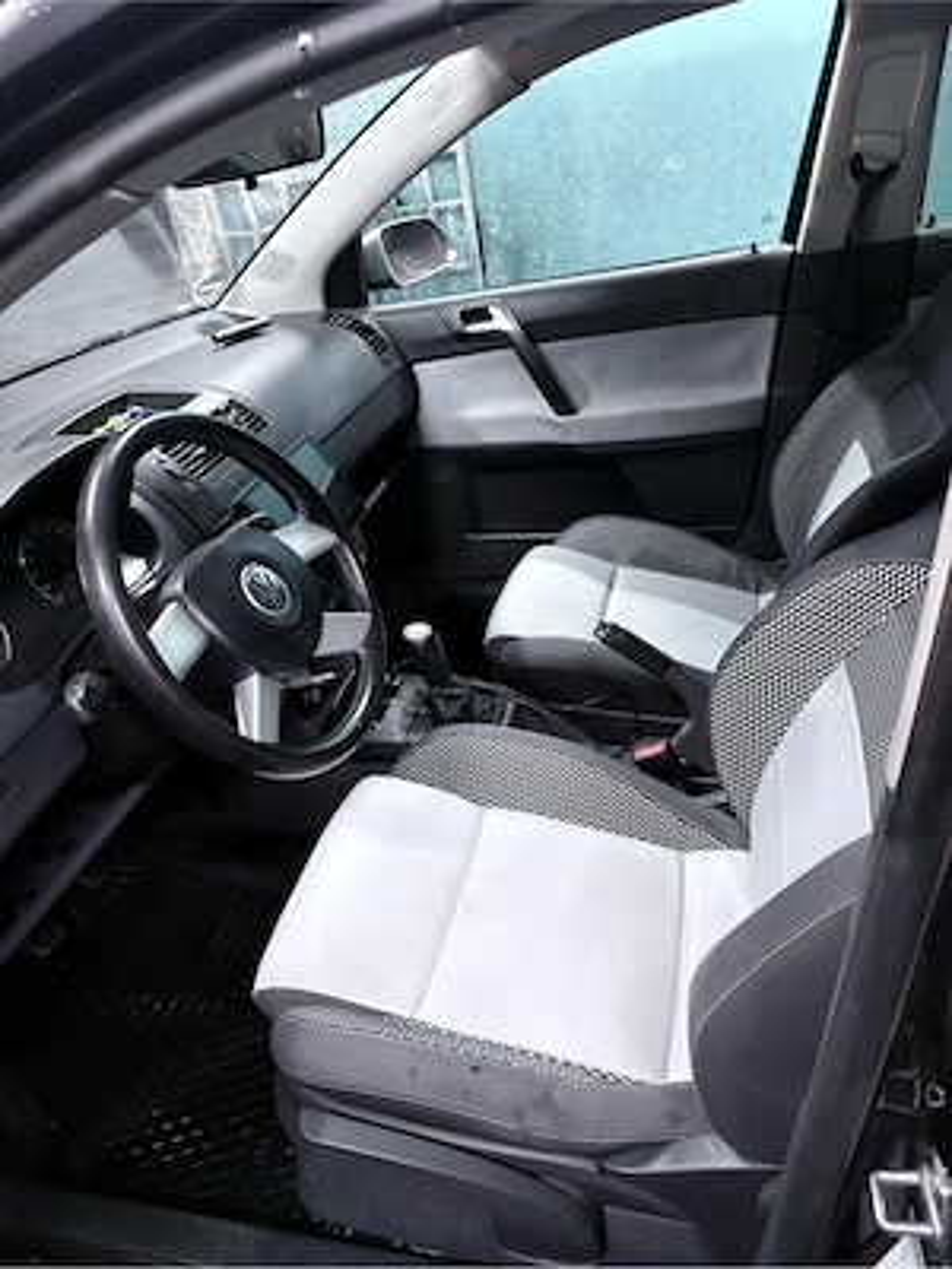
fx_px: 953
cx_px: 476
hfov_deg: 53.1
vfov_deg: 67.3
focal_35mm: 26
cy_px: 634
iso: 500
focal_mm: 5.96
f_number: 1.6
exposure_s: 1/50
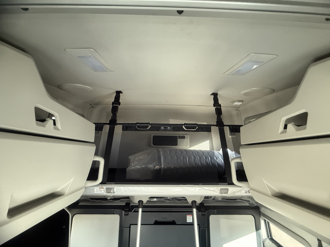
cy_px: 124
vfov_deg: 85.7
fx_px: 133
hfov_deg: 102.1
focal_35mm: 14
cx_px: 165
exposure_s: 1/60
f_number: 2.2
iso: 640
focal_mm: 2.22
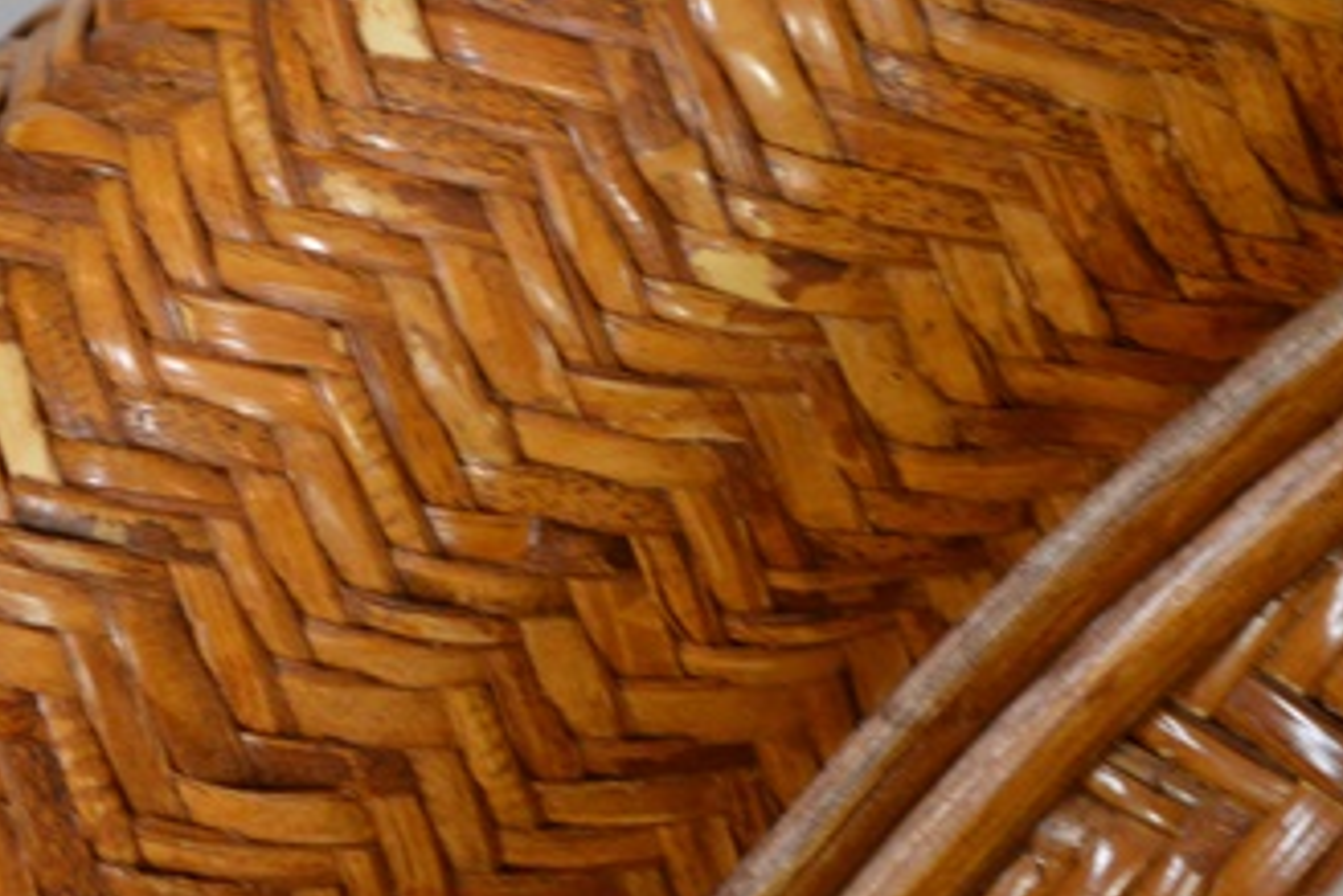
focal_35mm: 151
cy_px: 127
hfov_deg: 13.5
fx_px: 5632
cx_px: 307
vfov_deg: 9.1
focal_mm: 55
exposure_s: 1/30
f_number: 5.6
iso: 1100
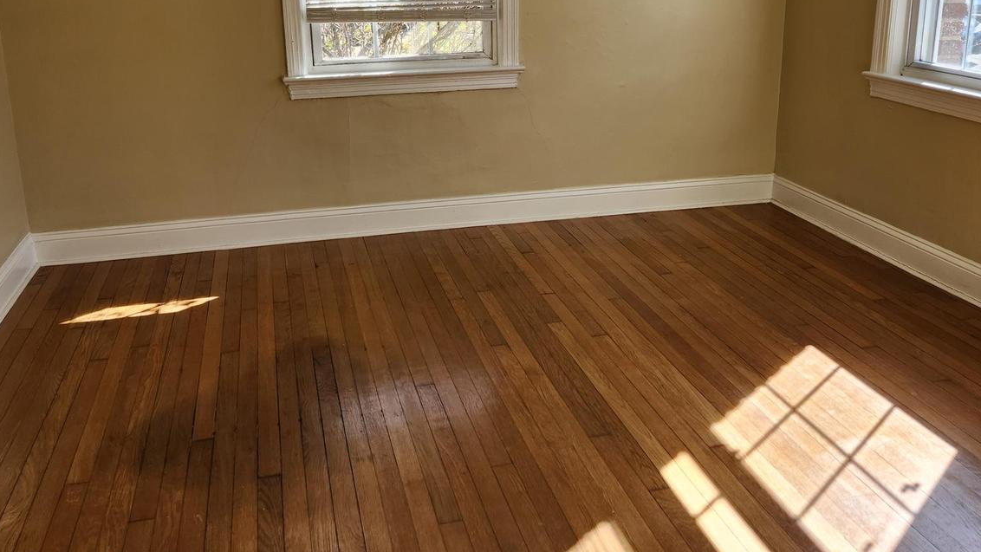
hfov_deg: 58.0
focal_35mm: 34
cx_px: 497
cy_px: 157
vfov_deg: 34.1
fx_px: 884
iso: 25
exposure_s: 1/180
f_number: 1.8
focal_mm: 5.4
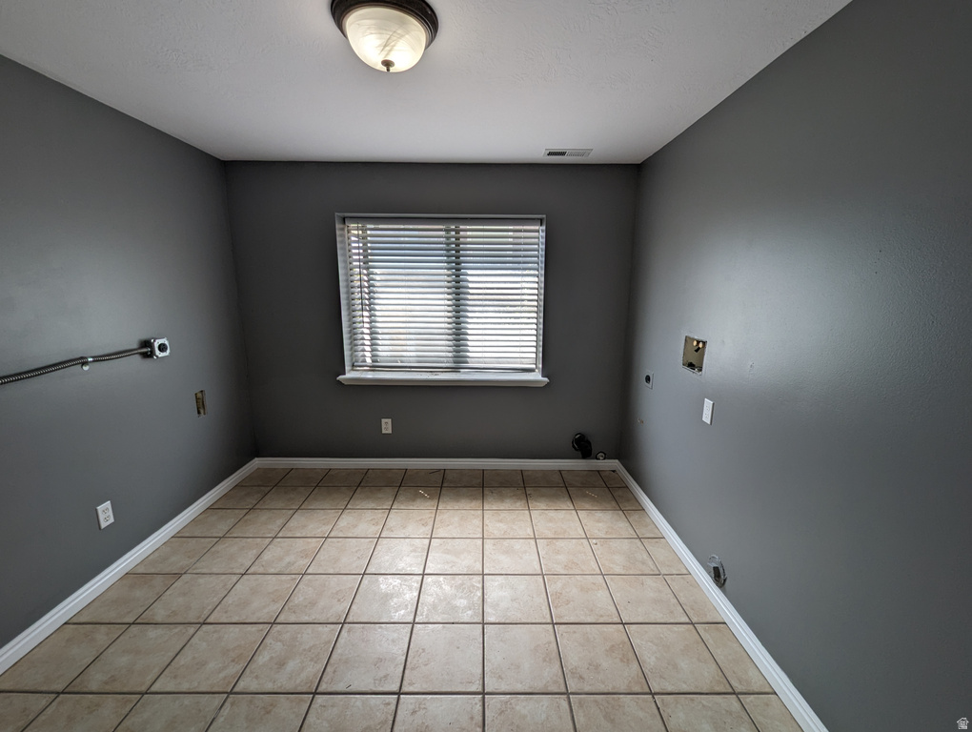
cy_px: 366
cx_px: 486
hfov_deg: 106.1
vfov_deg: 90.1
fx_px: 366
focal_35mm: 13
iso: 43
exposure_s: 1/375
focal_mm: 1.95
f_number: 2.2
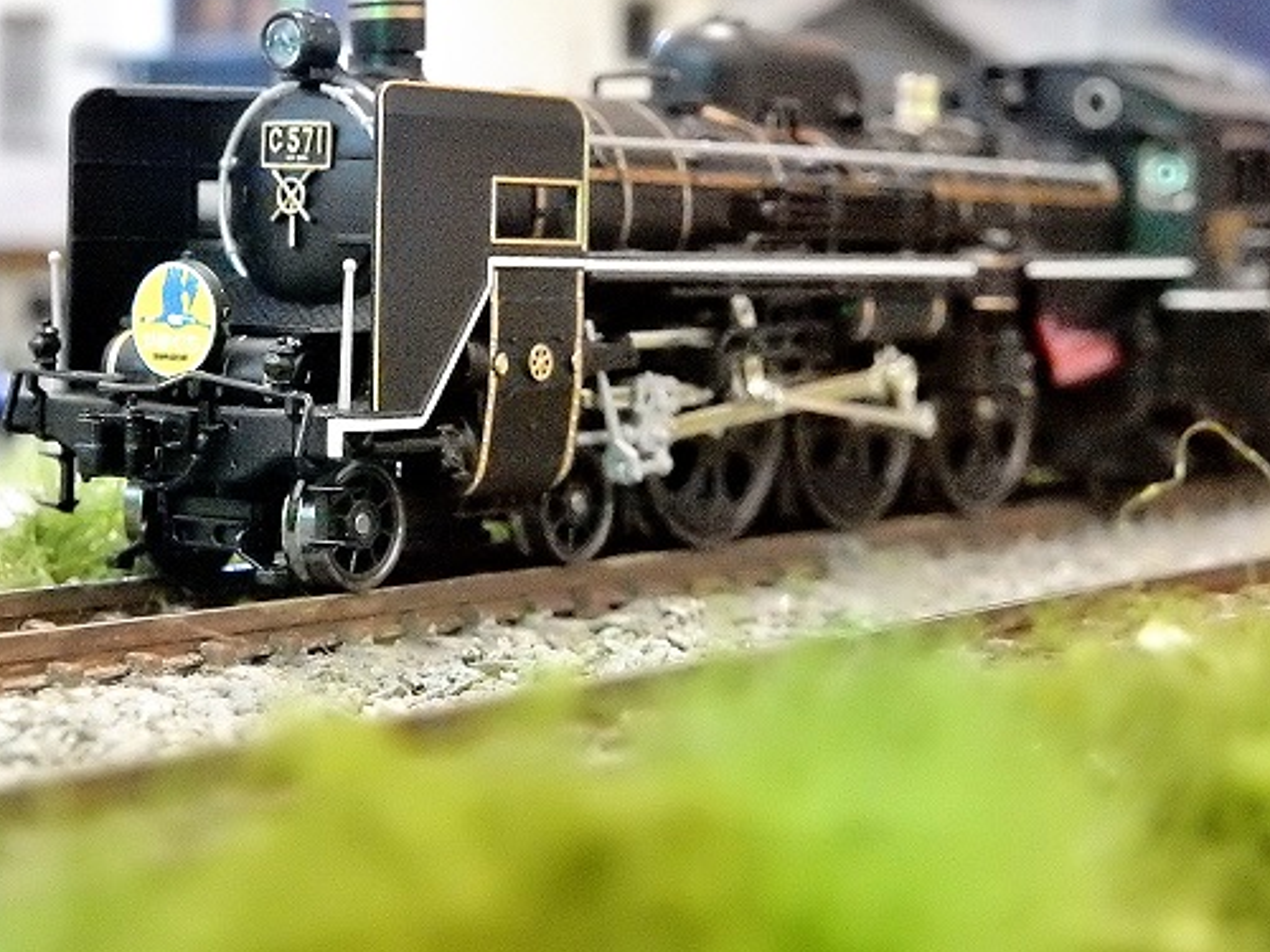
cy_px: 301
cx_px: 691
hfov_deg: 23.3
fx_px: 3082
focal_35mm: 84
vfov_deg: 17.5
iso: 3200
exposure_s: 1/50
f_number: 4.5
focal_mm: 10.7
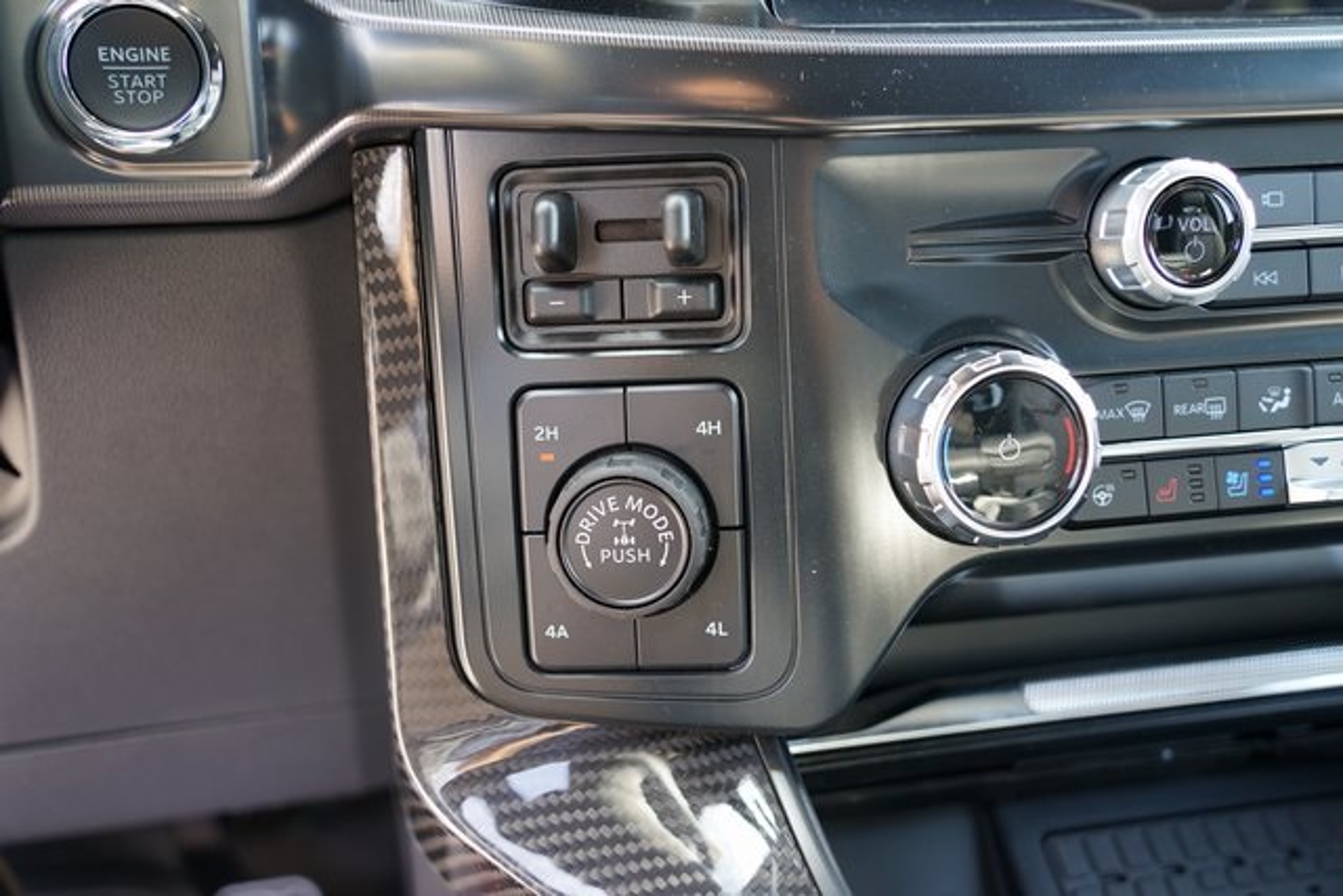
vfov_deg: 36.9
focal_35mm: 36
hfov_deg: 53.1
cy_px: 448
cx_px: 672
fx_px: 1343
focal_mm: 36
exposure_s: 1/60
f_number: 4
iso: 500
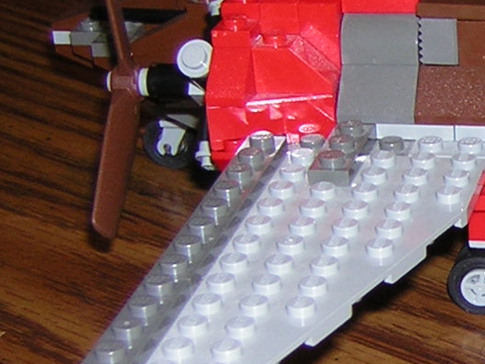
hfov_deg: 14.4
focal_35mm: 130
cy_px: 265
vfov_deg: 11.4
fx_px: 1822
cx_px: 676
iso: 50
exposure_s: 1/60.1
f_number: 2.8
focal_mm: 5.6
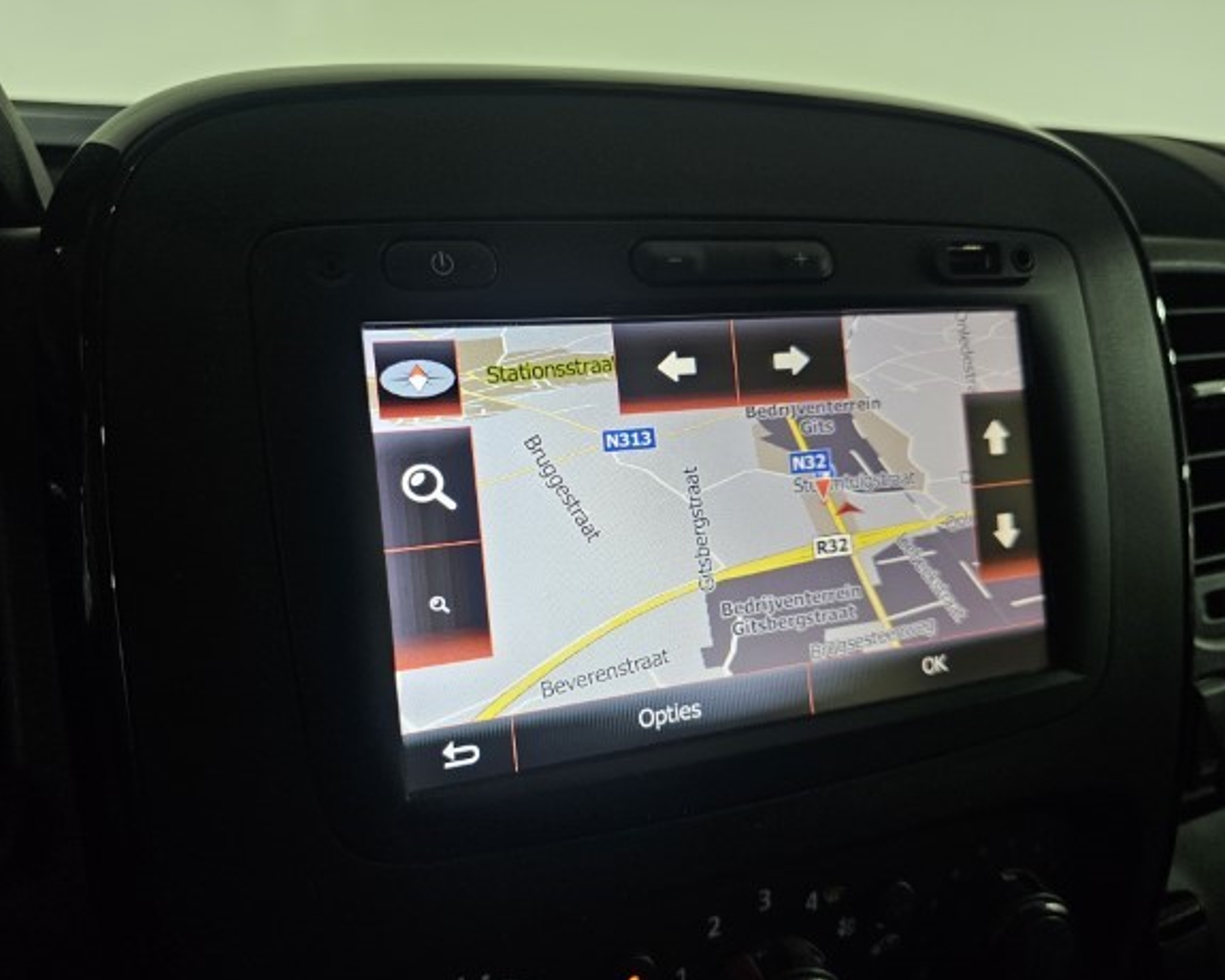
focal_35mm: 25
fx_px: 906
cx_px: 614
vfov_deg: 56.8
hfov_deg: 68.1
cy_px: 490
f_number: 1.7
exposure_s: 1/170
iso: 500
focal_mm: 6.3
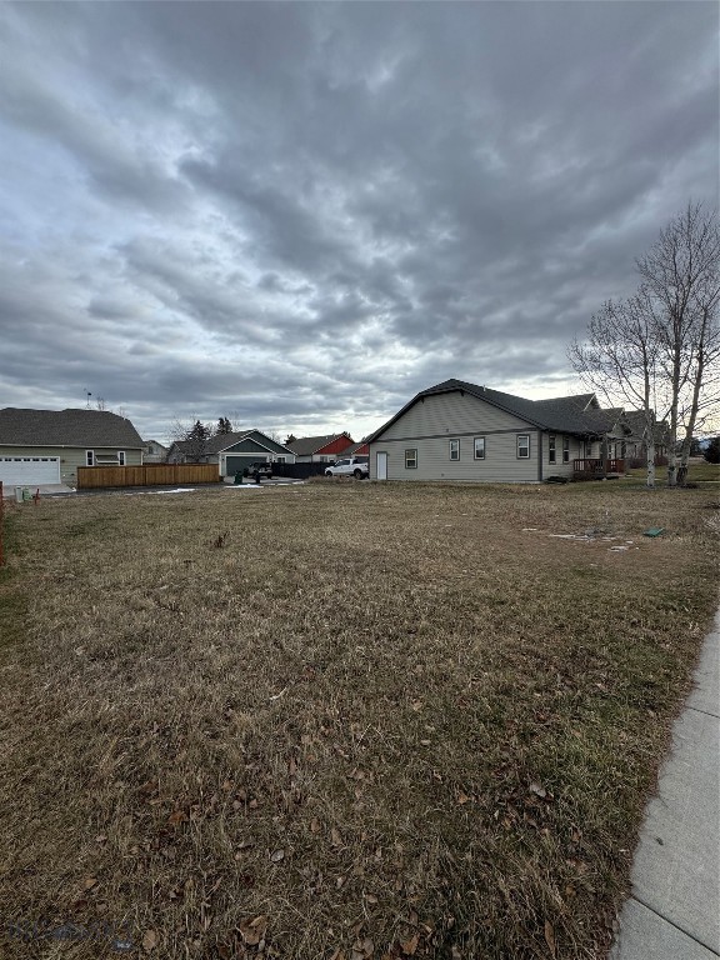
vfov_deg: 102.1
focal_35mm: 14
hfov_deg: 85.7
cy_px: 480
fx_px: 388
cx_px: 360
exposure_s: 1/1277
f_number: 2.2
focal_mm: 2.22
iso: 50
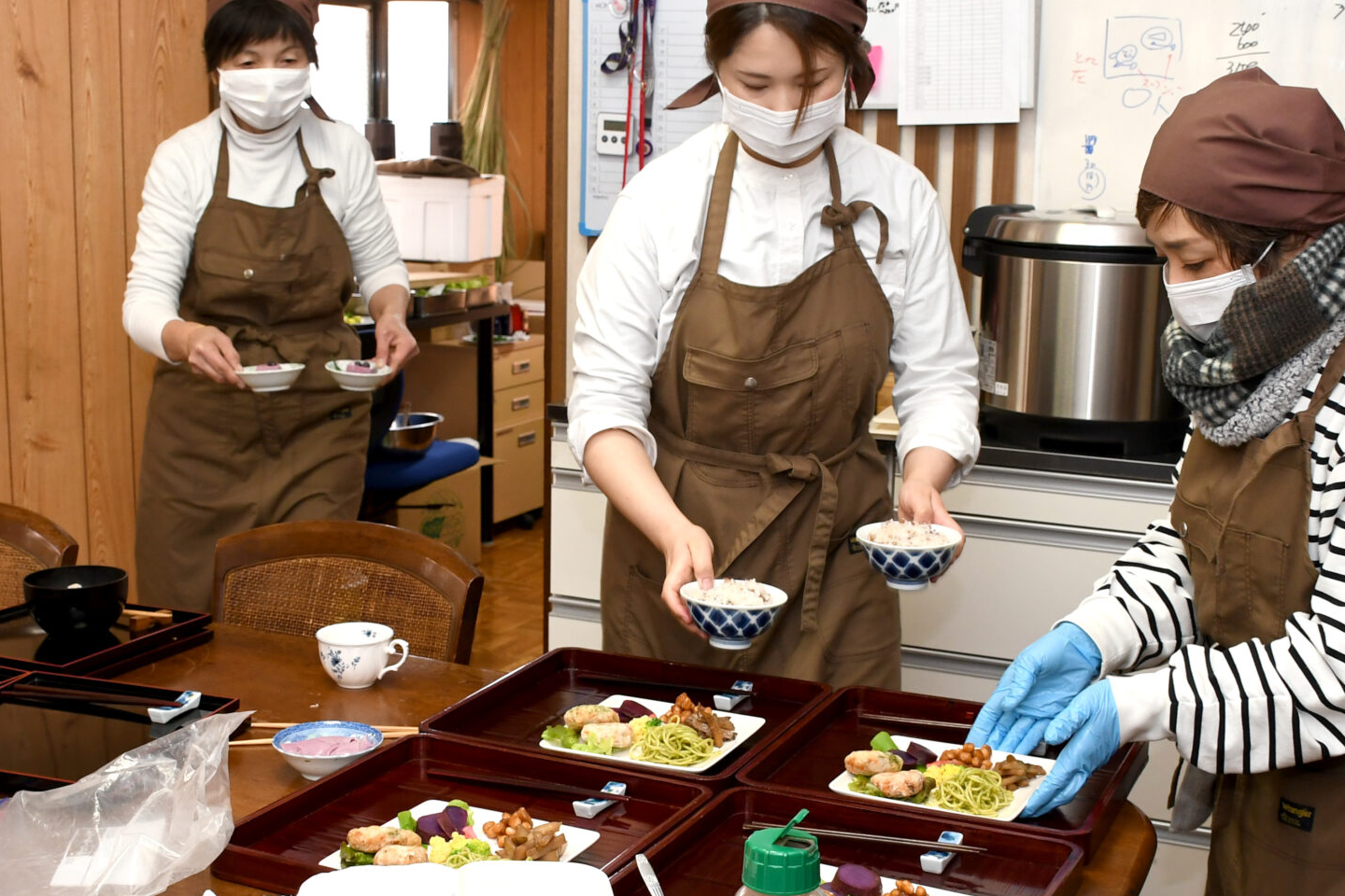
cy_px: 490
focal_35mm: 48
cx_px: 704
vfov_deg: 28.1
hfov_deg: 41.1
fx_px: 1793
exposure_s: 1/60
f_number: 4.5
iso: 640
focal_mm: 18
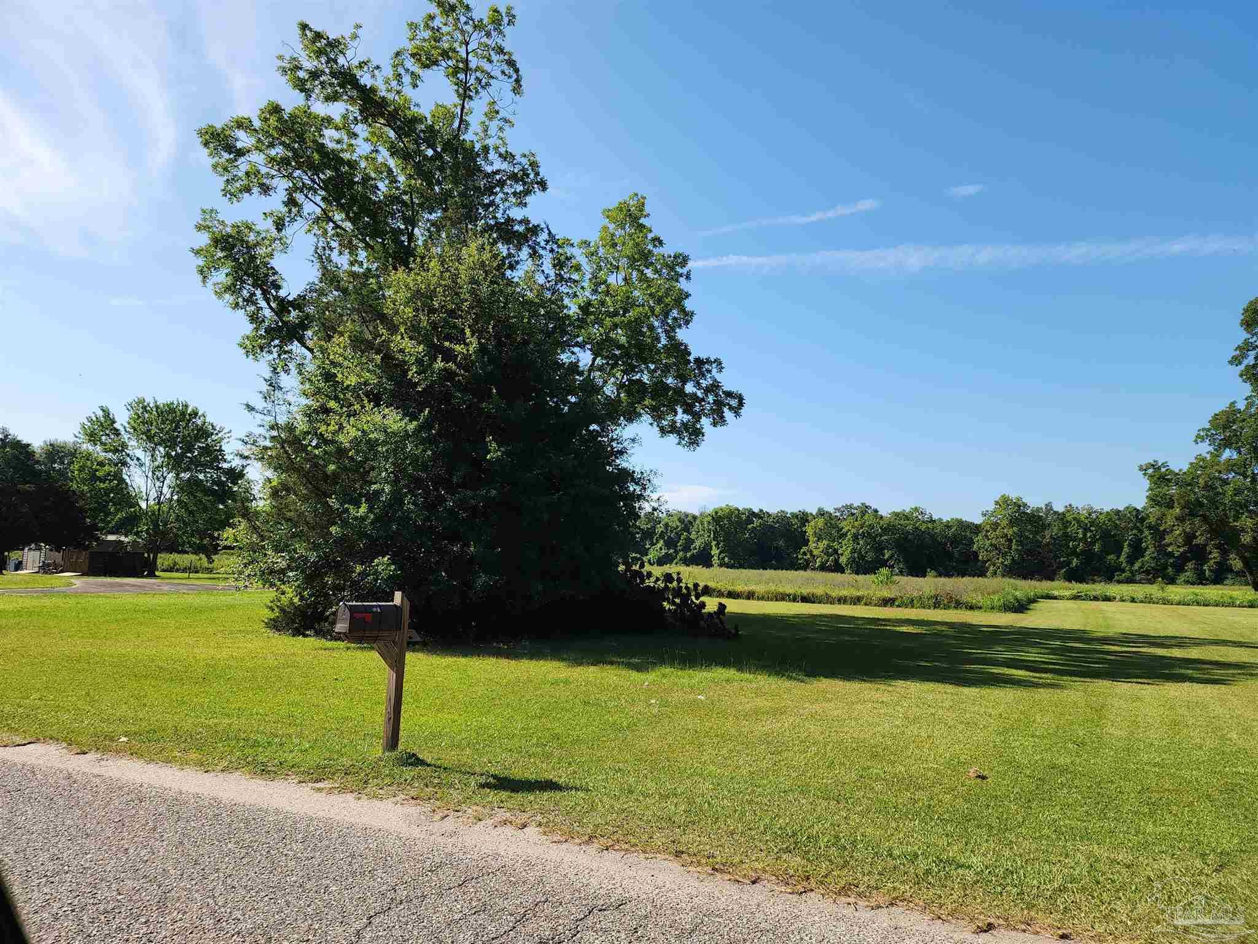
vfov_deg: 58.9
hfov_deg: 73.9
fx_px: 836
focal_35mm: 23
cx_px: 629
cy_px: 472
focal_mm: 6.4
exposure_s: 1/777
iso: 12
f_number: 1.8
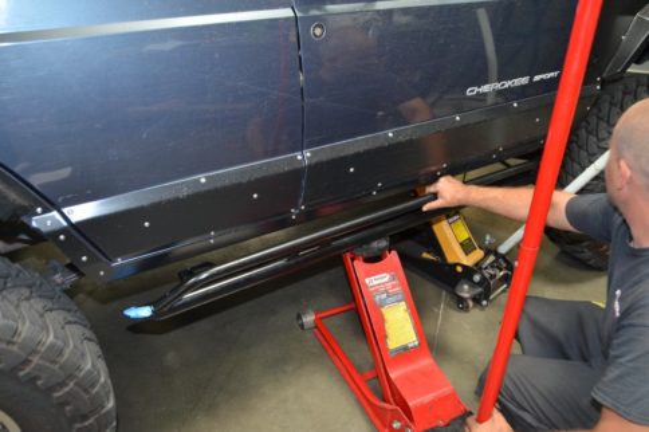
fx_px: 540
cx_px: 324
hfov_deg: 62.0
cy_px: 216
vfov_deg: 43.5
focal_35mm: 30
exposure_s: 1/60
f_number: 3.5
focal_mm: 20
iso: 400
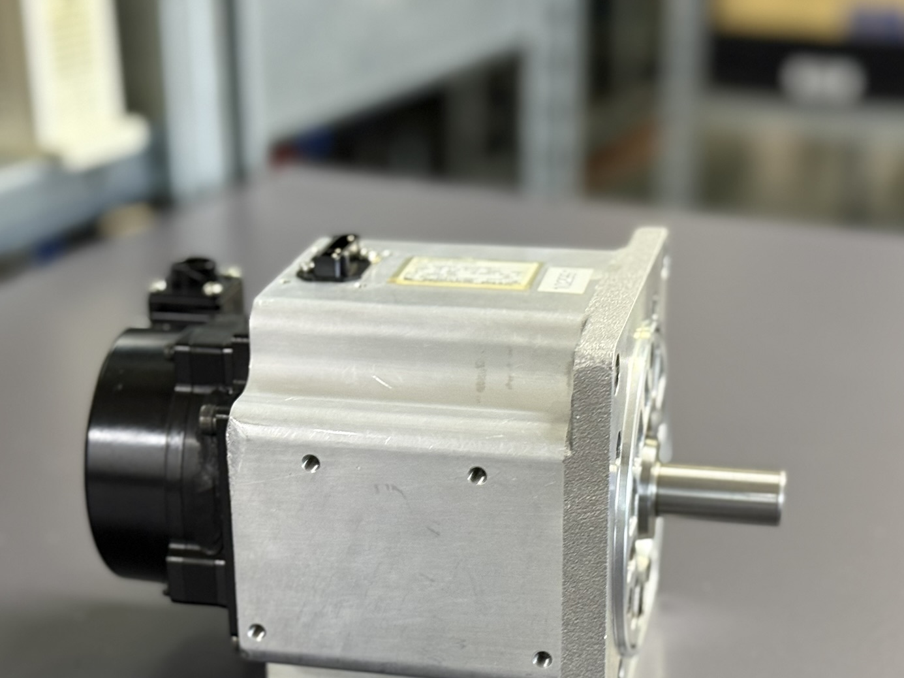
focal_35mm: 71
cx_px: 407
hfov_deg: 27.4
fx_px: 1854
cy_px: 496
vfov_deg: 20.6
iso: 250
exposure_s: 1/33
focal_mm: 6.76
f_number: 1.78
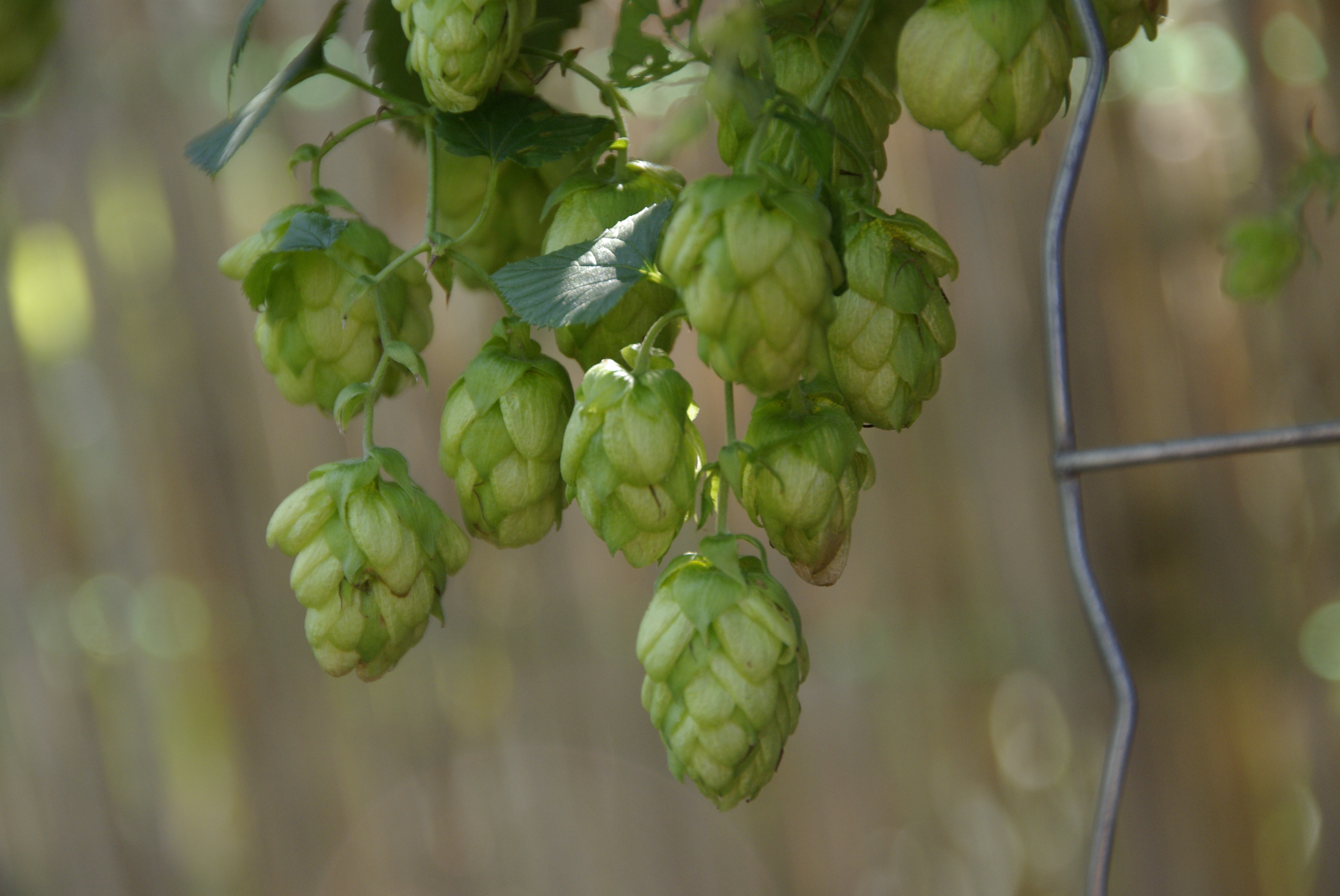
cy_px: 448
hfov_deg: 9.3
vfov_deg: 6.2
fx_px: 8273
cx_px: 670
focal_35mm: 222
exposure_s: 1/125
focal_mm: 148
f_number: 5.6
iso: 400
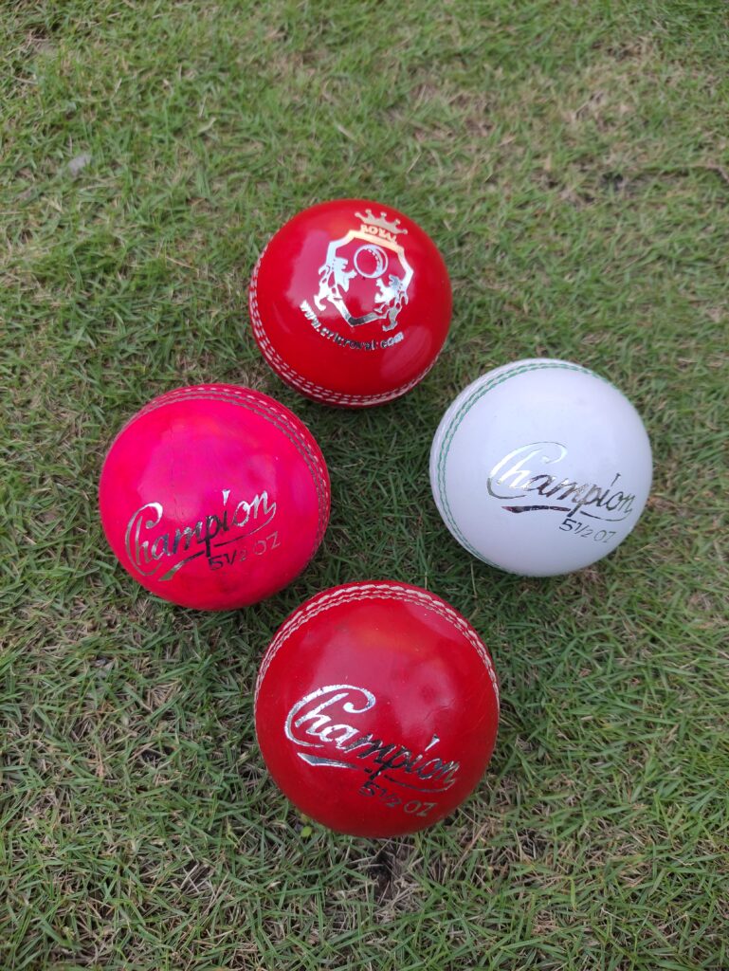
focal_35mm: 25
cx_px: 364
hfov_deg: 54.9
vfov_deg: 69.4
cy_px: 486
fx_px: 701
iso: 101
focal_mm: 5.43
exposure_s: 1/100
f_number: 1.89
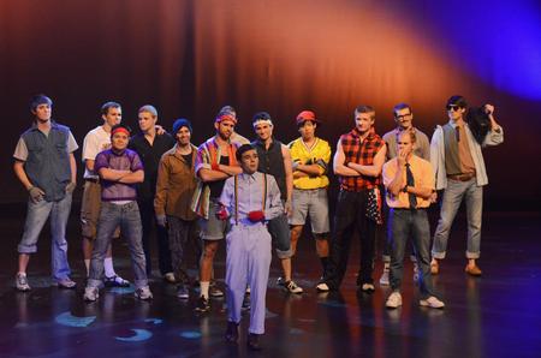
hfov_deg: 11.0
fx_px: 2812
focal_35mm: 188
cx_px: 270
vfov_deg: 7.3
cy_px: 179
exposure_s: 1/500
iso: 4000
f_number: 2.8
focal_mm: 125
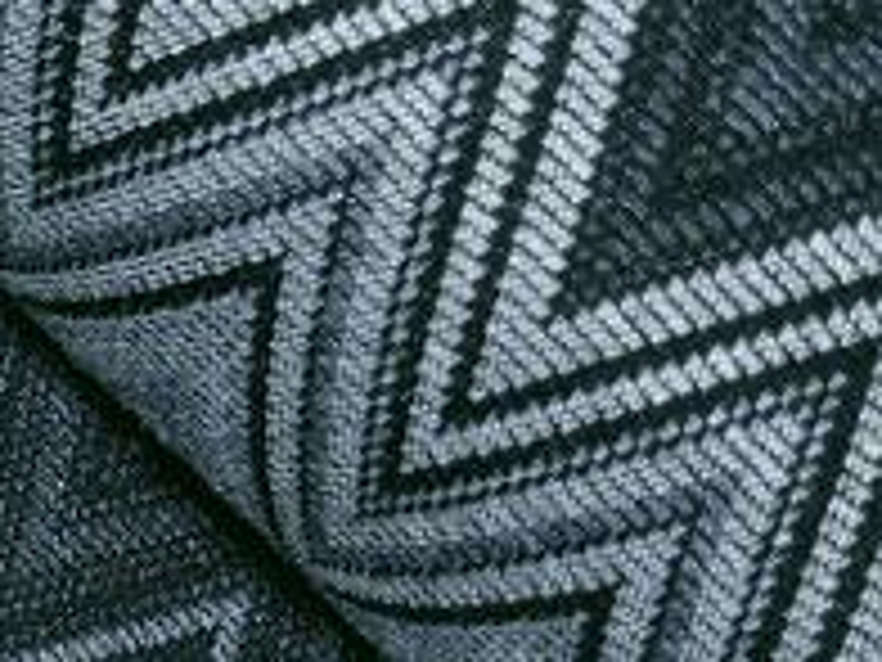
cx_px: -144
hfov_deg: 18.7
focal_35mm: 100
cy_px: 901
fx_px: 2548
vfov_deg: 14.1
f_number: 1.8
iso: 80
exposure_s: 1/90
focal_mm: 5.4
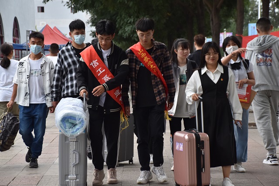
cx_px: 140
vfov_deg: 12.2
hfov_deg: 18.2
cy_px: 93
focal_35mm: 112
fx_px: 871
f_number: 8
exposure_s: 1/400
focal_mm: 75
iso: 640
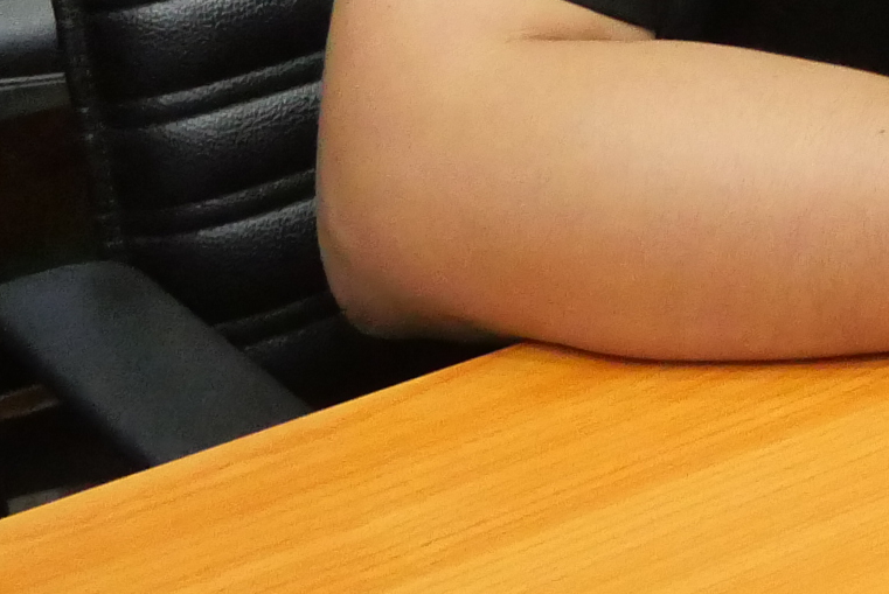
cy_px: -770
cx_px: 1756
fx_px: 2892
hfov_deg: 14.6
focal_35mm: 117
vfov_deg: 10.3
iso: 3200
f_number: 5
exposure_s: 1/80
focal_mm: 12
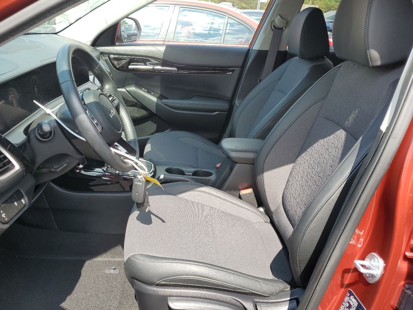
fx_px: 346
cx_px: 187
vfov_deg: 48.2
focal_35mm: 29
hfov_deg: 61.5
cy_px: 158
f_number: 1.5
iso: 50
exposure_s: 1/588
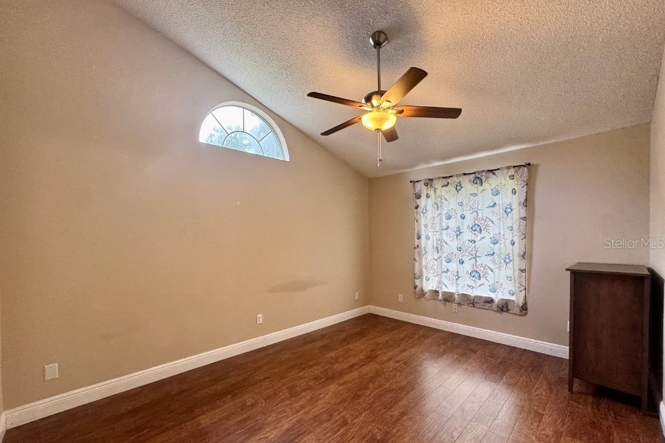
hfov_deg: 100.4
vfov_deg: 77.1
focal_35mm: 15
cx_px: 324
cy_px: 243
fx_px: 277
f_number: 2.2
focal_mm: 2.22
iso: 200
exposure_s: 1/120
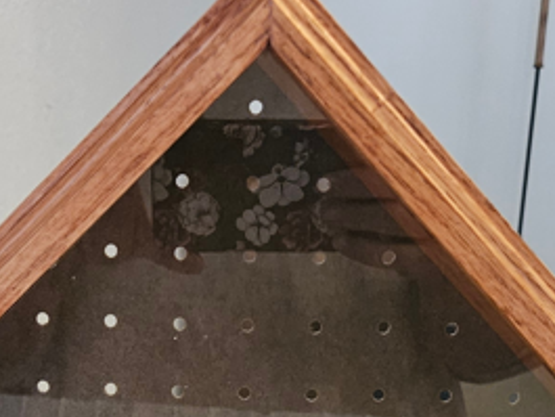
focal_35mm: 78
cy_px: 563
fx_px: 1251
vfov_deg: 17.6
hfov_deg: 25.0
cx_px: 222
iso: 1000
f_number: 1.8
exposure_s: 1/120
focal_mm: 5.4
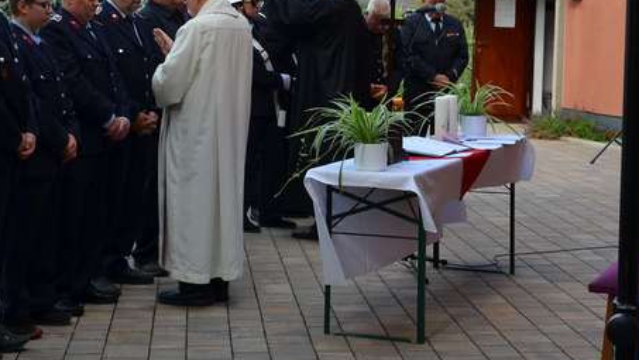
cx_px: 196
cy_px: 92
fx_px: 1068
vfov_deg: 19.0
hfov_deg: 32.9
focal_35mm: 63
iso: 200
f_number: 7.1
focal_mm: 26
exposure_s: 1/200
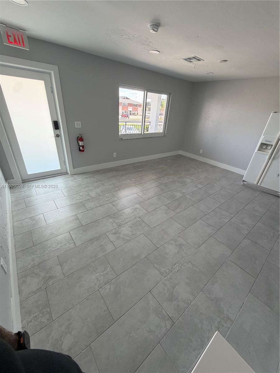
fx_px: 151
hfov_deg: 85.7
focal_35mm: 14
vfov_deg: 102.1
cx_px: 140
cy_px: 186
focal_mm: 2.22
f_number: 2.2
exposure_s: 1/121
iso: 125
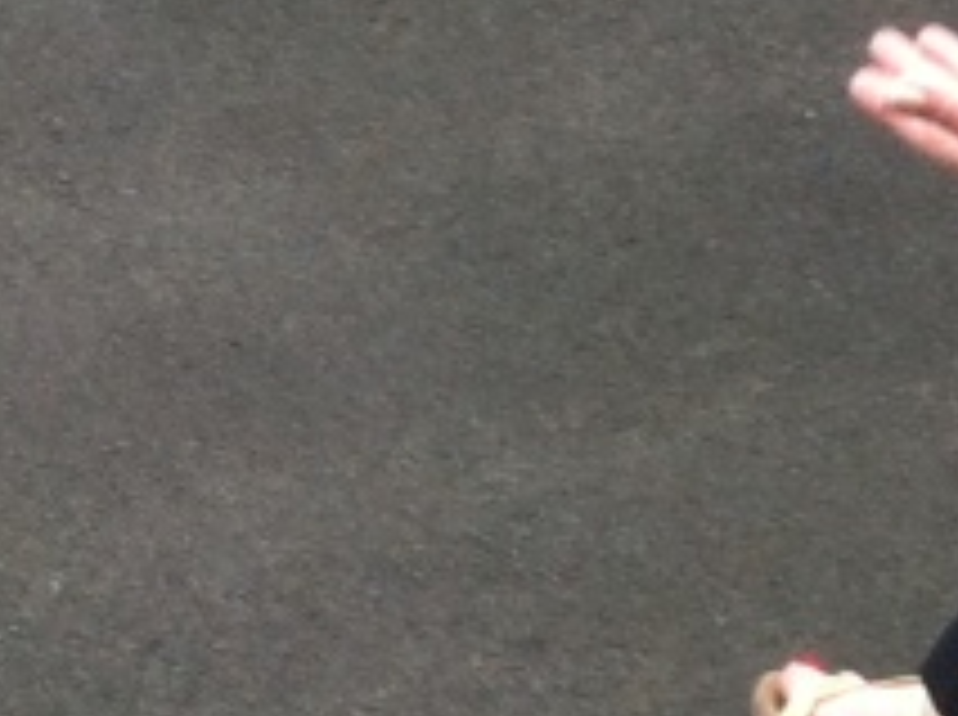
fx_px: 5885
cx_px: 495
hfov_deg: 9.3
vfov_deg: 6.6
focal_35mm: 213
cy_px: -977
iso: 80
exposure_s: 1/305
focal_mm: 3.85
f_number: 2.8
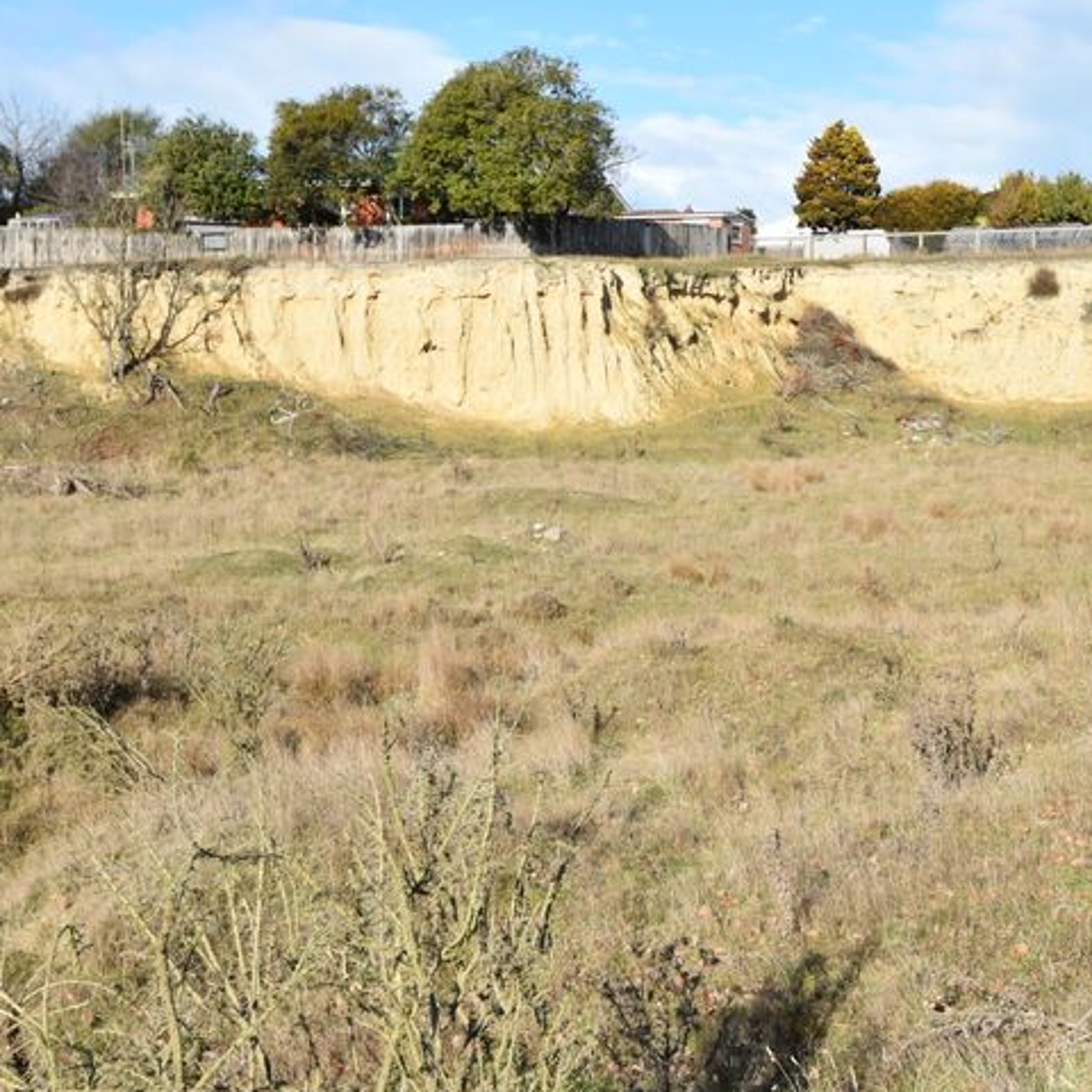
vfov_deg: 34.7
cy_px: 555
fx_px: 1749
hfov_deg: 33.8
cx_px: 858
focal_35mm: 49
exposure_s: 1/400
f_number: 9
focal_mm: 24
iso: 200
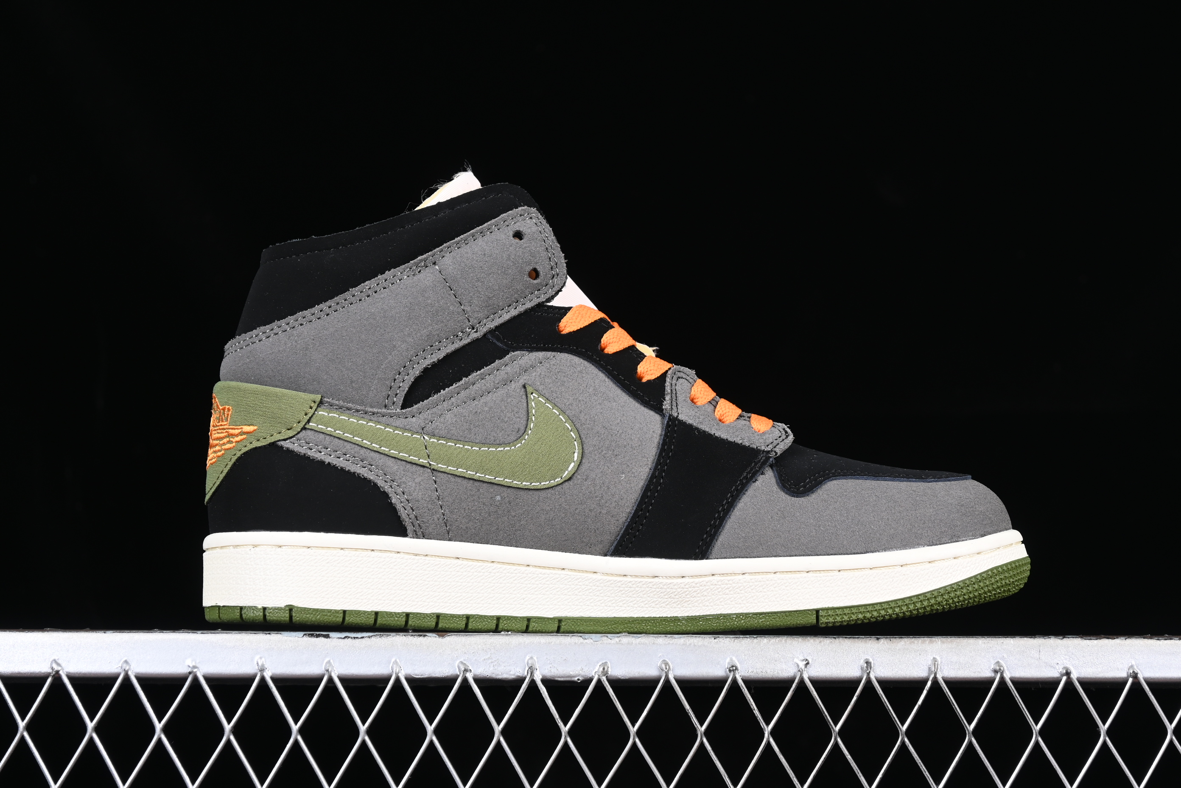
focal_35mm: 75
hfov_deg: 27.0
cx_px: 590
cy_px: 394
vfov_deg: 18.2
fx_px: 2460
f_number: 6.3
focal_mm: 50
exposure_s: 1/60
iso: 160
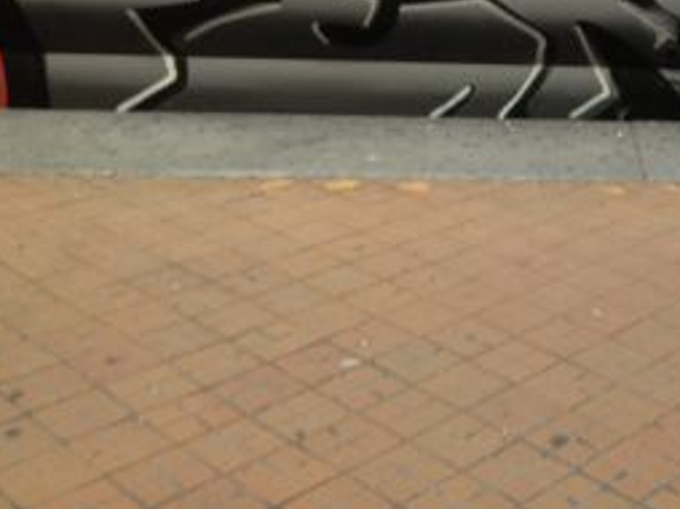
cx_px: 594
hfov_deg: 27.3
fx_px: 1354
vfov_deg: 20.9
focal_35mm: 69
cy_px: 60
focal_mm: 4.28
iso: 125
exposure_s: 1/20
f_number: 2.4
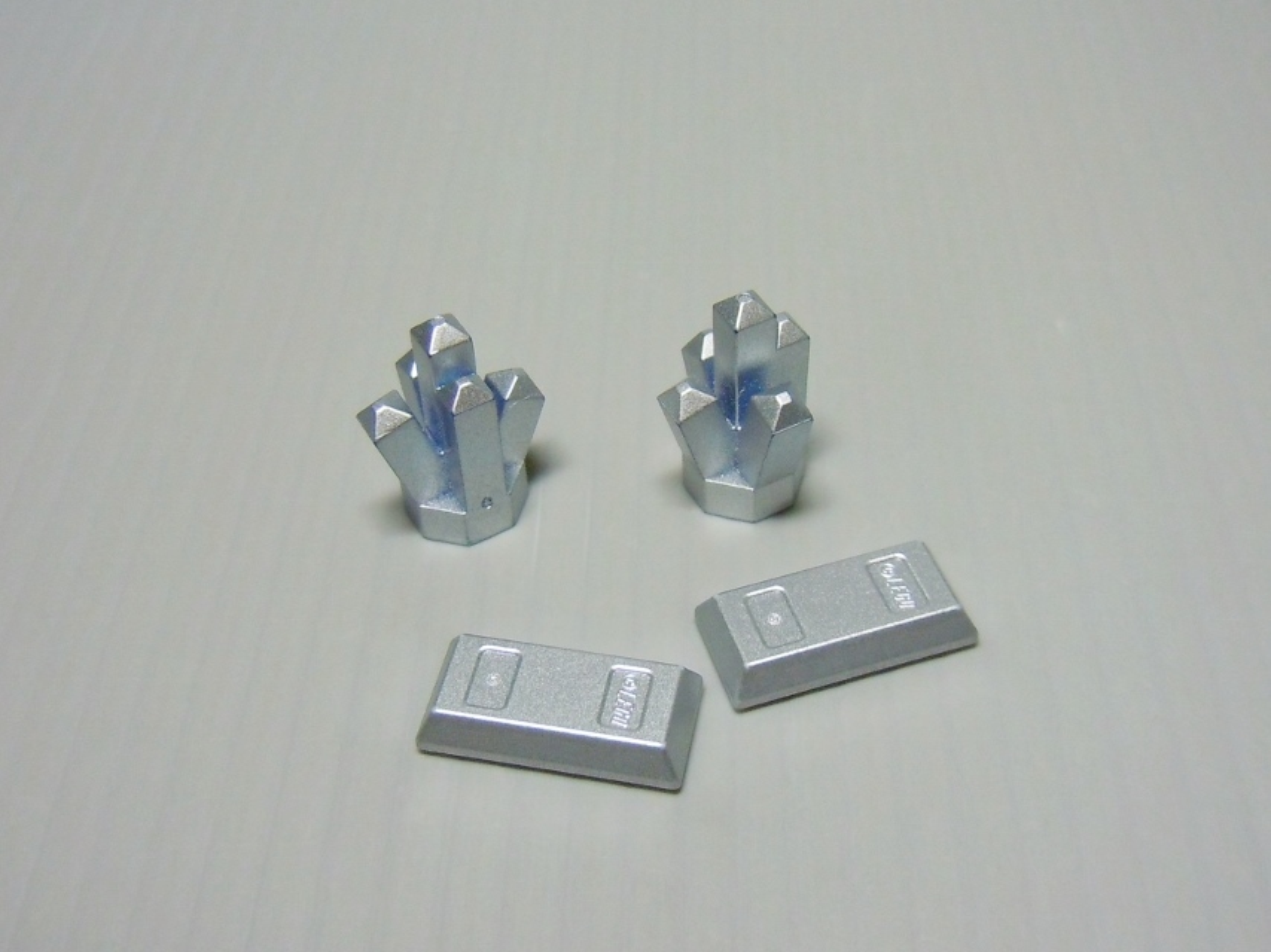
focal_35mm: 30
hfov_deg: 60.0
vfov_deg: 46.8
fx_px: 1101
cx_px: 636
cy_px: 476
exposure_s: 1/40
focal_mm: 5.4
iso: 200
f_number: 3.5
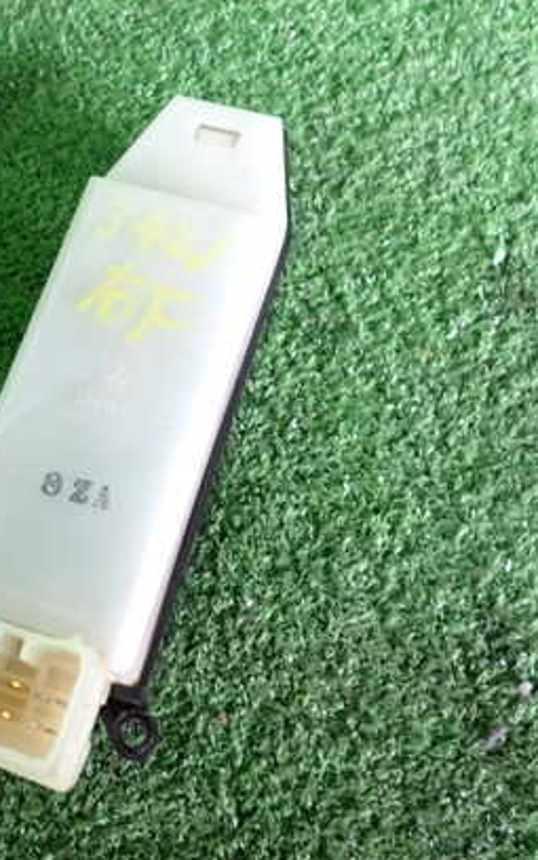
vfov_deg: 50.4
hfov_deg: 32.1
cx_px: 133
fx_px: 915
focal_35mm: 39
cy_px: 453
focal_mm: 4.5
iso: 640
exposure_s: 1/30
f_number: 2
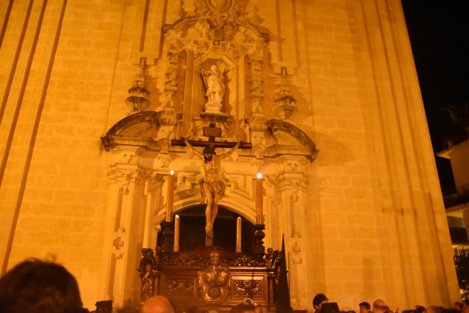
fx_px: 404
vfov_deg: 42.4
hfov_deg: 60.3
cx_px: 234
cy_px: 156
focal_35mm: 31
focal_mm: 31
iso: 12800
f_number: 3.5
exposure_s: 1/125
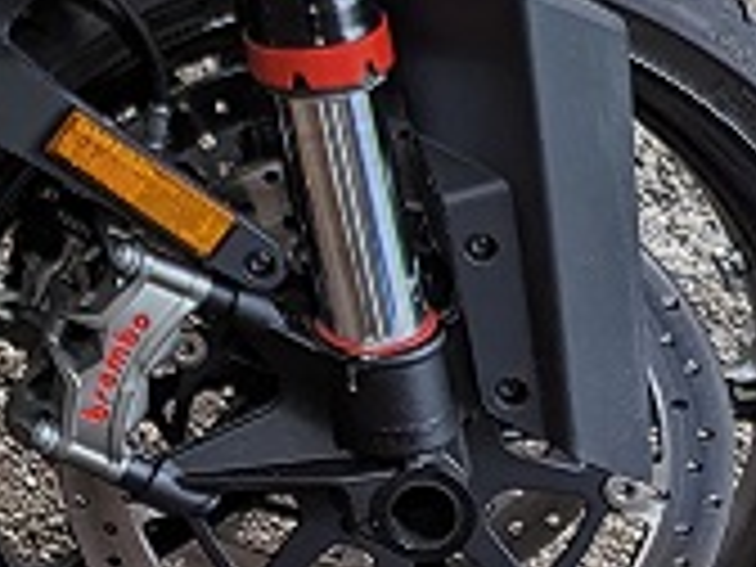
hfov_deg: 15.4
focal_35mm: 114
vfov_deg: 12.1
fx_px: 2490
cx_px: -504
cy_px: -382
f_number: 1.85
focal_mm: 6.81
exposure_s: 1/71.5
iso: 289
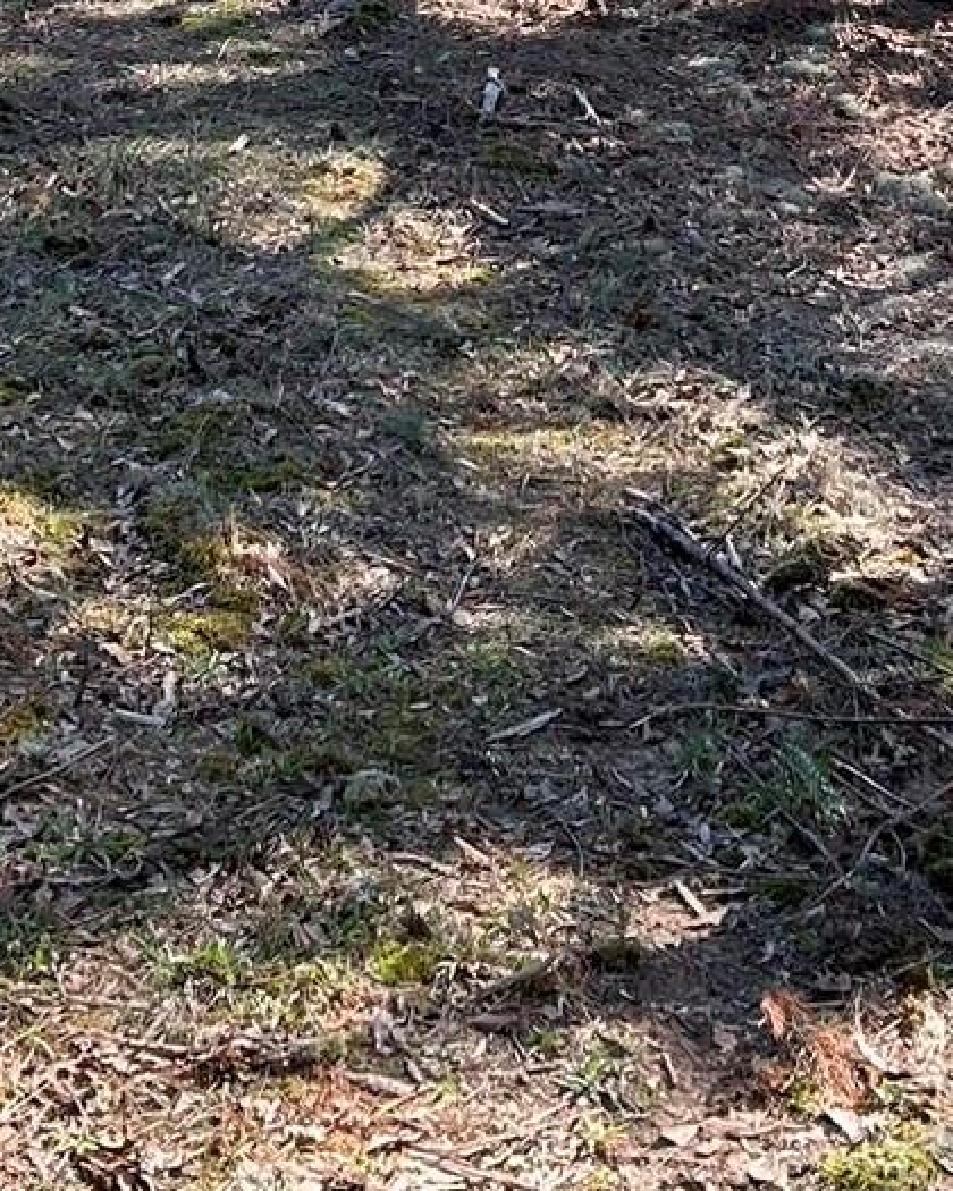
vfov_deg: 18.3
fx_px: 3490
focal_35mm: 99
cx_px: 526
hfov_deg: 15.5
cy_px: -254
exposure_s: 1/345
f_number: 1.5
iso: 50
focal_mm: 5.7
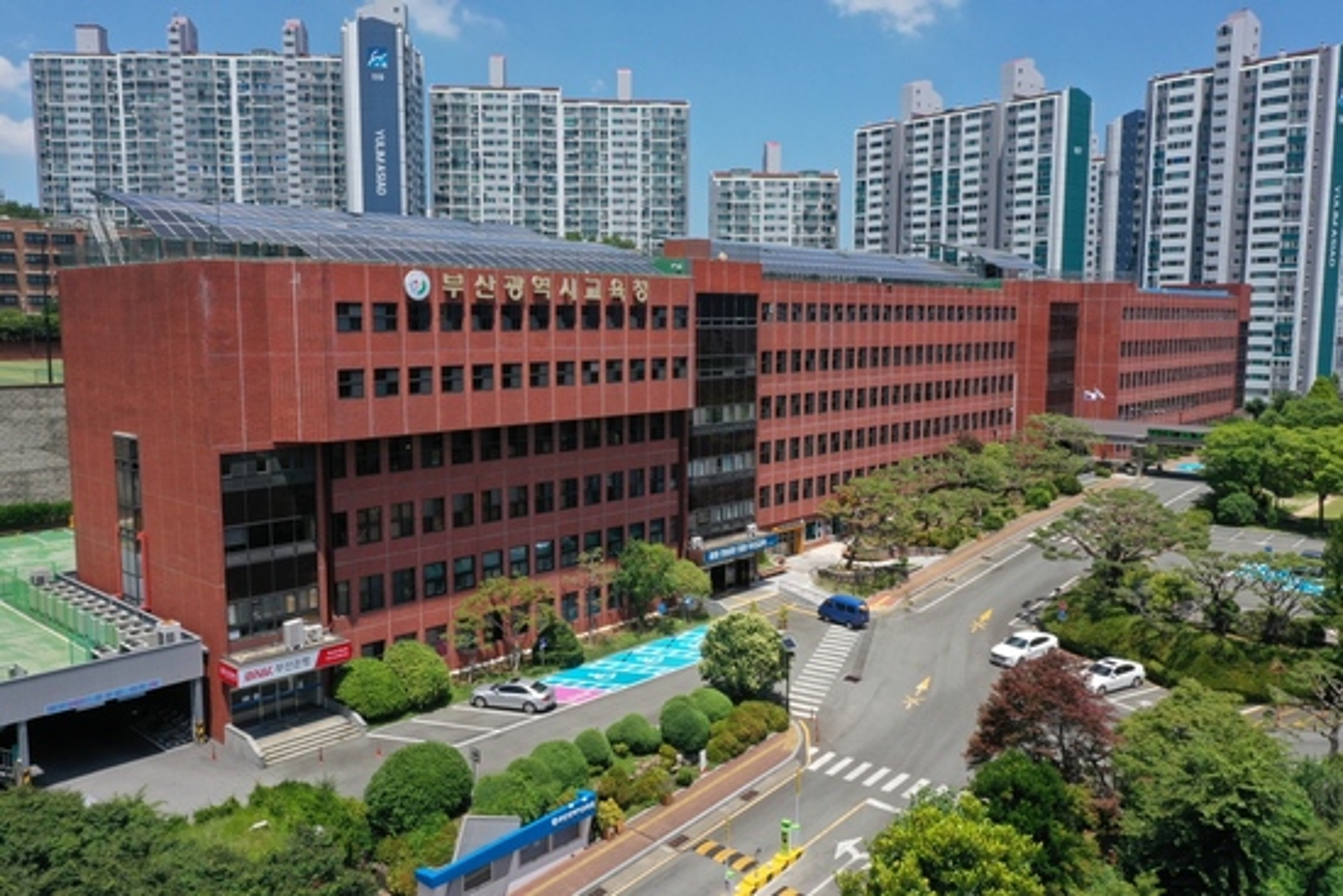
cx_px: 672
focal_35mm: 28
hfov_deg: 65.5
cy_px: 448
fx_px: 1045
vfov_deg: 46.4
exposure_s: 1/120
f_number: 11
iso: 100
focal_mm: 10.26
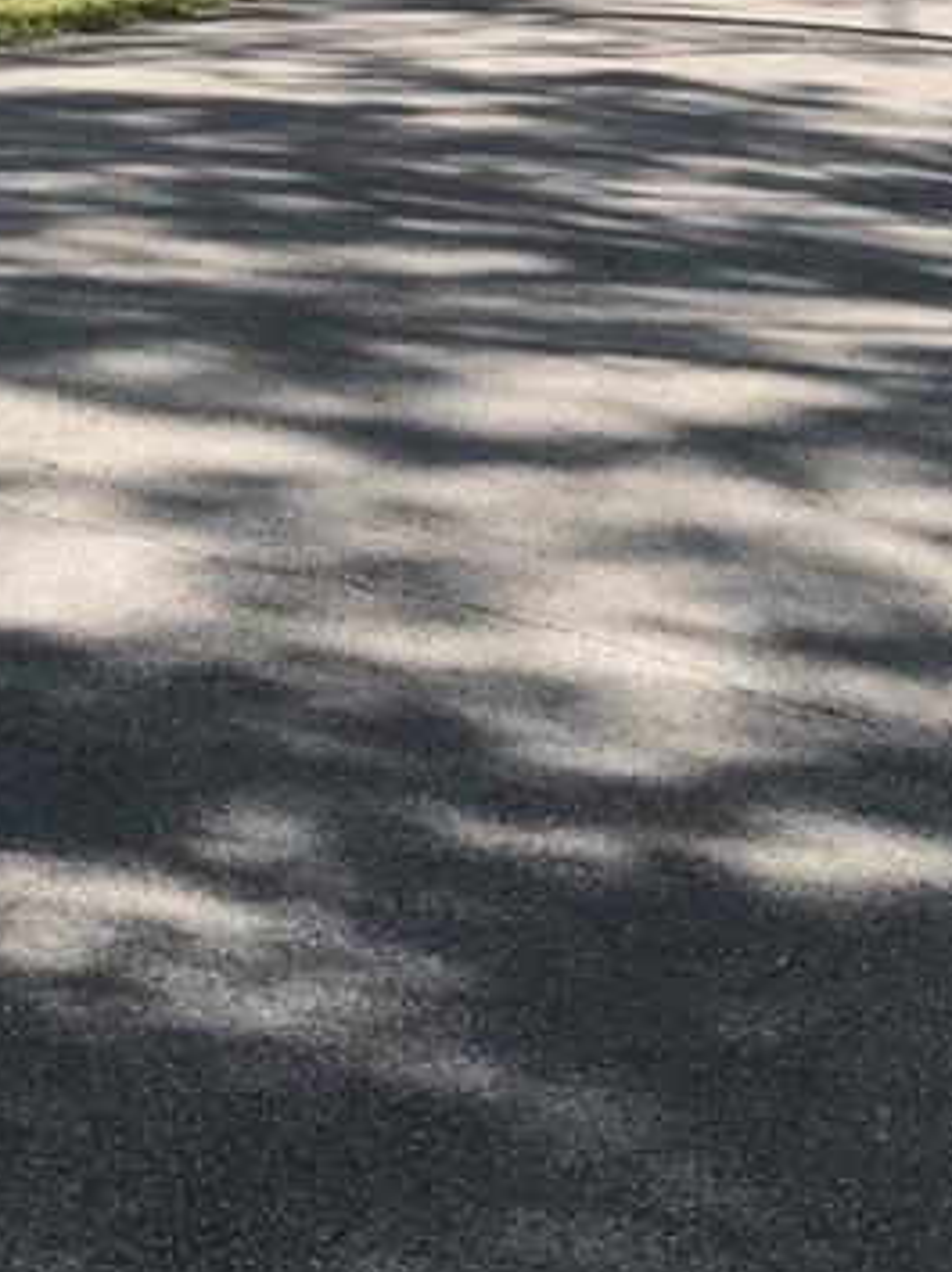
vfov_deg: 19.6
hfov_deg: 15.4
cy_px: -201
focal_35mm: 95
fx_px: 3488
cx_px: 122
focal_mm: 3.99
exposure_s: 1/1259
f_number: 1.8
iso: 20
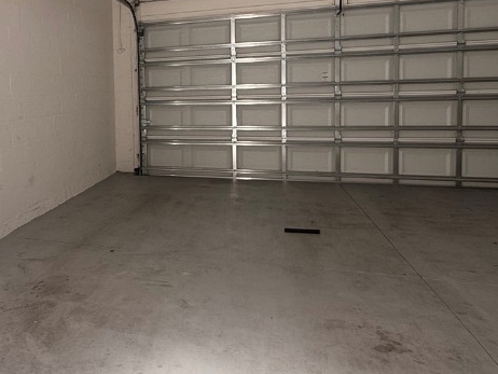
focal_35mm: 31
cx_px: 95
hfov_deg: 54.1
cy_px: 113
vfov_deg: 44.5
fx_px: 446
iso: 64
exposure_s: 1/99
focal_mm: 2.22
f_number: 2.2
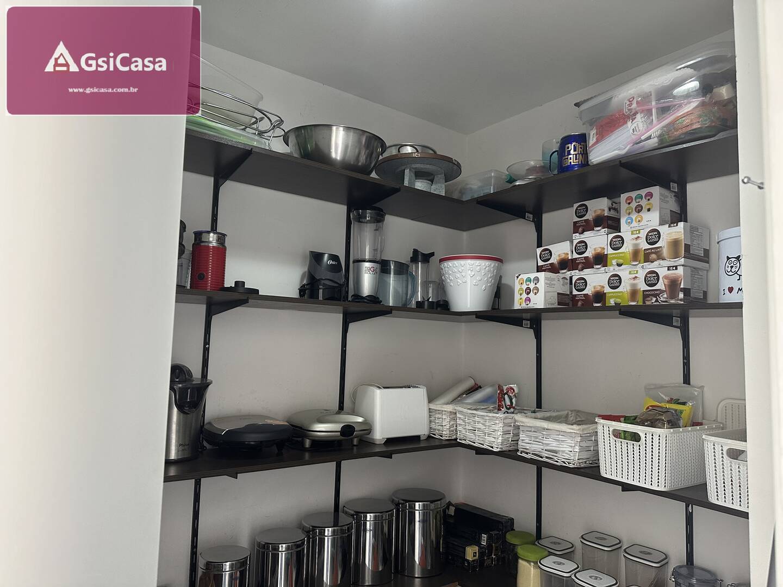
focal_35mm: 24
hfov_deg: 71.6
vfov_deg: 56.8
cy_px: 294
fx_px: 543
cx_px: 392
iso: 250
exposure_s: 1/80
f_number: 1.78
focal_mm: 6.86
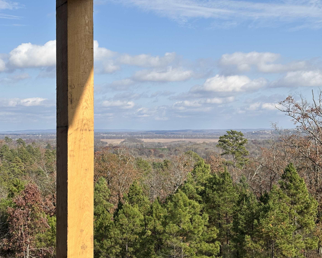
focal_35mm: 55
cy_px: 131
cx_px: 153
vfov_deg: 27.6
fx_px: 524
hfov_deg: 34.1
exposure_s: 1/3021
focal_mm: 5.96
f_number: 1.6
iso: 32
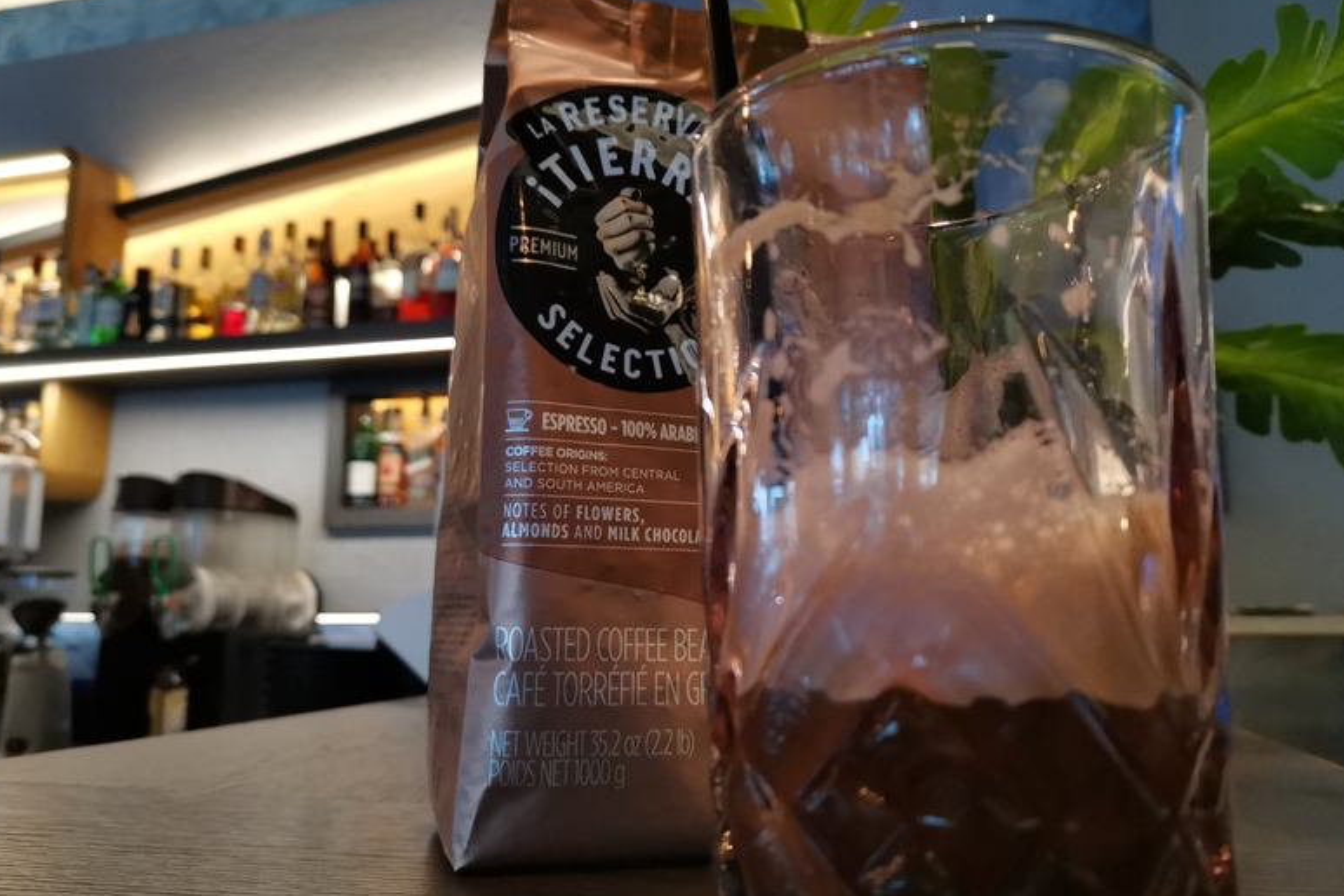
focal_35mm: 28
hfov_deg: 65.5
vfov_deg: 46.4
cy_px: 447
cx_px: 675
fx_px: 1045
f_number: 2.4
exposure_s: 1/50
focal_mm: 4.75
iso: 250
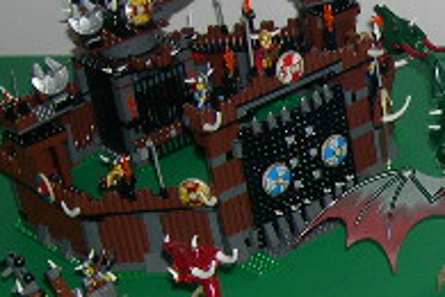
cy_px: 260
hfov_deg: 15.2
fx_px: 1607
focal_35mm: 130
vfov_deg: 10.5
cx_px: 529
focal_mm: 8
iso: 100
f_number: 2.8
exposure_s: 1/60
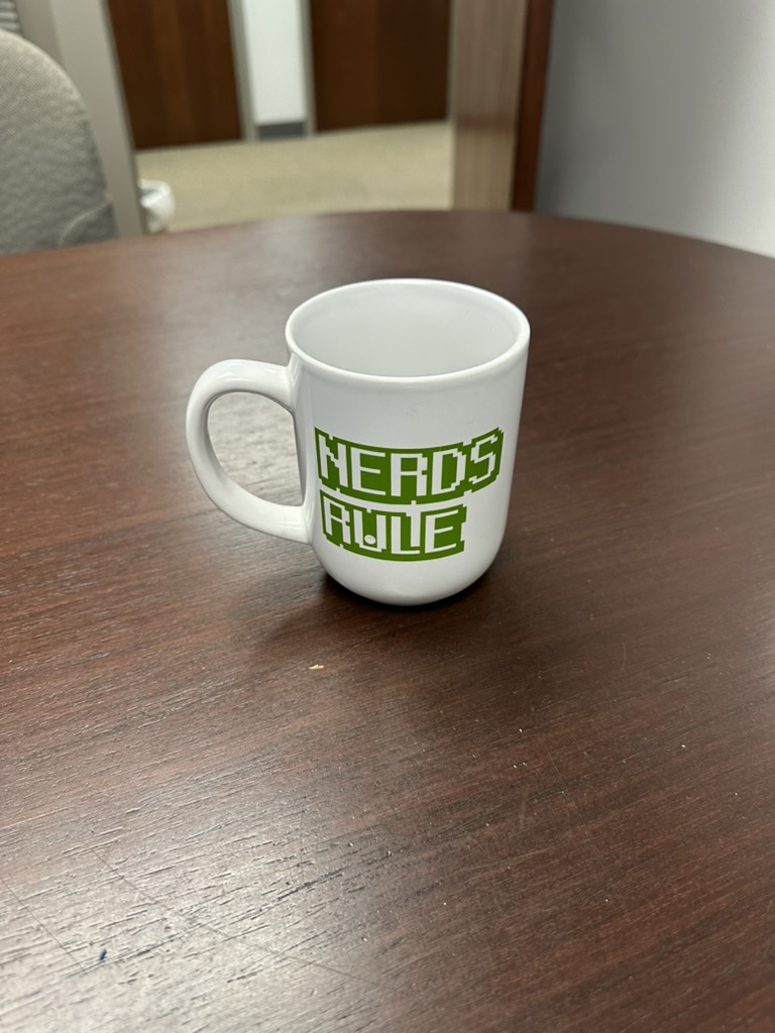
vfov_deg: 71.6
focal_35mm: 24
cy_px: 516
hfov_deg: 56.8
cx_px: 388
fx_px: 716
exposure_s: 1/60
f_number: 1.78
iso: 250
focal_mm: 6.86
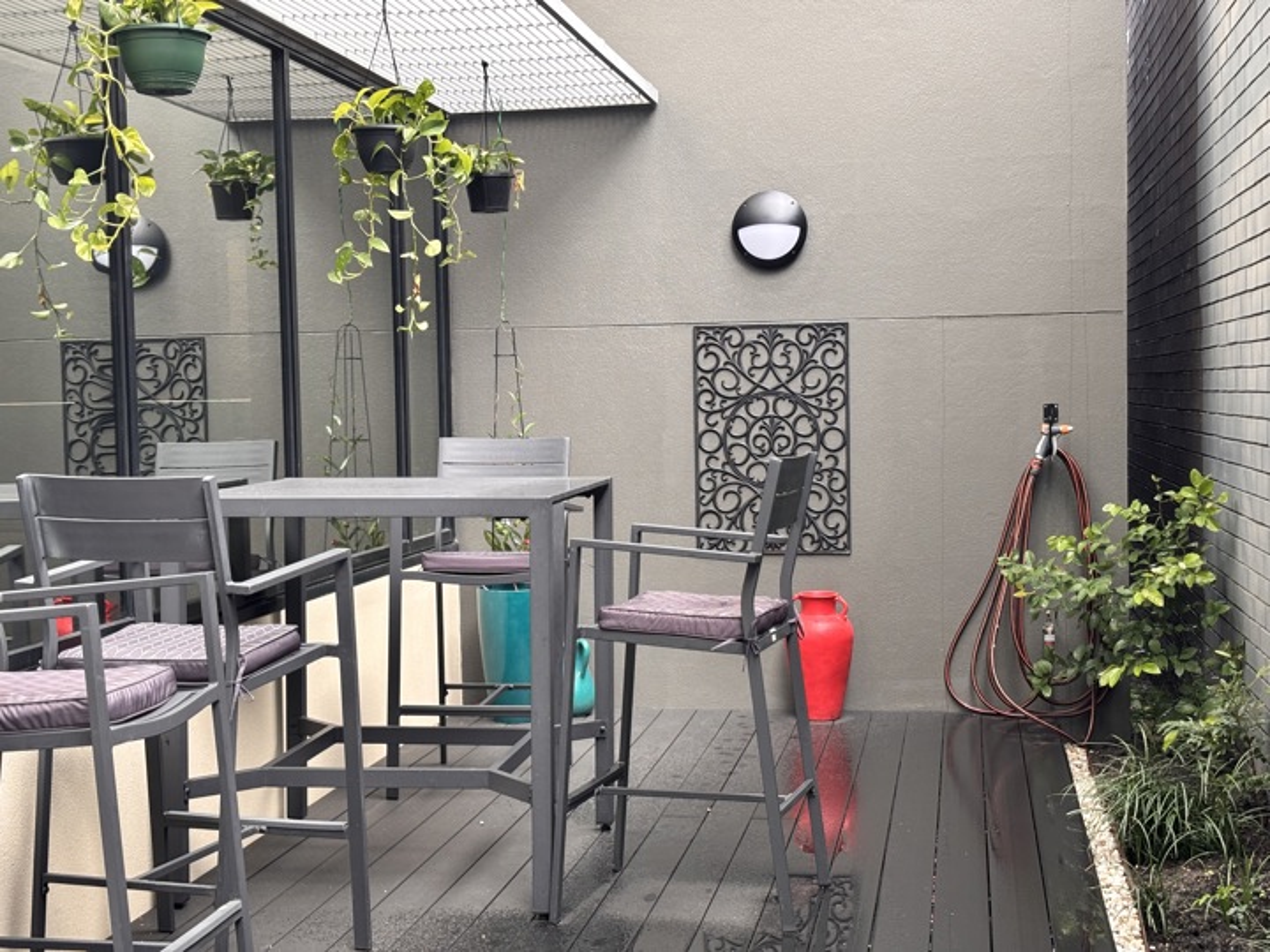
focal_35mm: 52
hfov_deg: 36.8
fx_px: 1908
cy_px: 476
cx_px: 635
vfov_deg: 28.0
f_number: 1.6
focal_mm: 5.96
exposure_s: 1/121
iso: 50
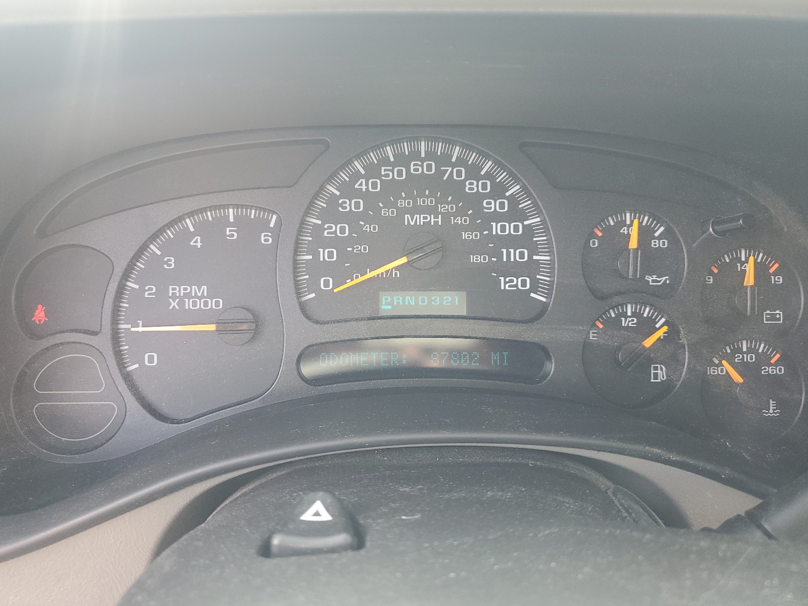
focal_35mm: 26
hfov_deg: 67.3
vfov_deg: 53.1
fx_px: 607
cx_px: 404
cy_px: 303
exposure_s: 1/120
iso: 98
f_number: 1.5
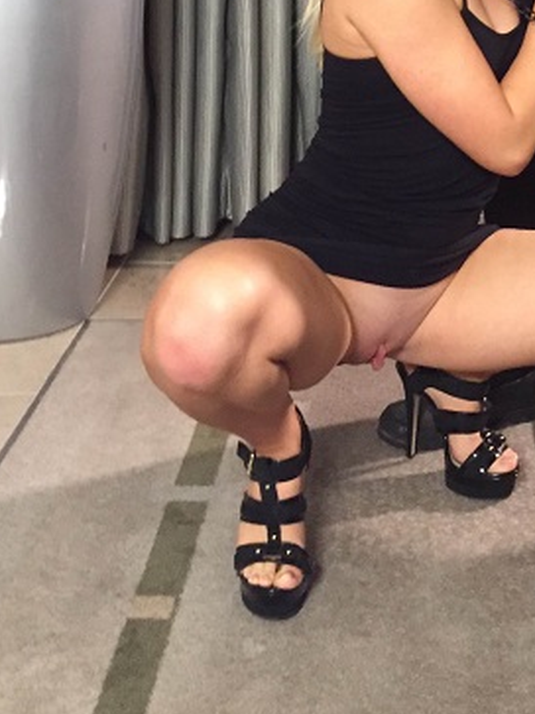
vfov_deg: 27.8
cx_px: 446
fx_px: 1320
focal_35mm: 64
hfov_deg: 22.5
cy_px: -57
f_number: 2.2
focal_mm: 4.15
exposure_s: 1/15
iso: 250
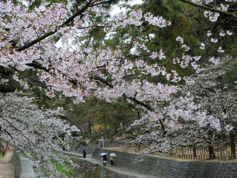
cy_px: 89
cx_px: 118
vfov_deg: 12.0
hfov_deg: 15.9
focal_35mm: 124
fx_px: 849
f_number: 5.7
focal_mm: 22.1
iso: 100
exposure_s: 1/125
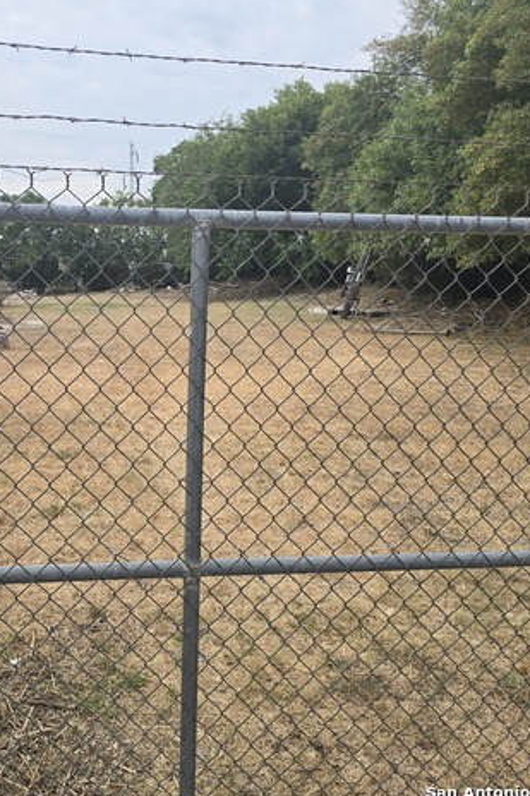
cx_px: 156
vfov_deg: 57.2
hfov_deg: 39.2
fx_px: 729
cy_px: 391
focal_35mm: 33
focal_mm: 6.3
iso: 12
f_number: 1.7
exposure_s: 1/398
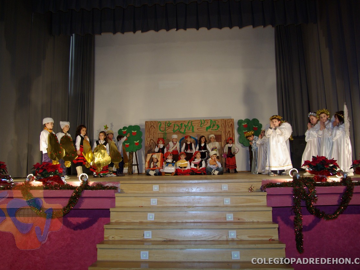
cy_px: 133
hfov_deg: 59.9
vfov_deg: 46.8
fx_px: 312
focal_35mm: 30
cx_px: 171
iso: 400
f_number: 4
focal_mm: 18
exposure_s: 1/45
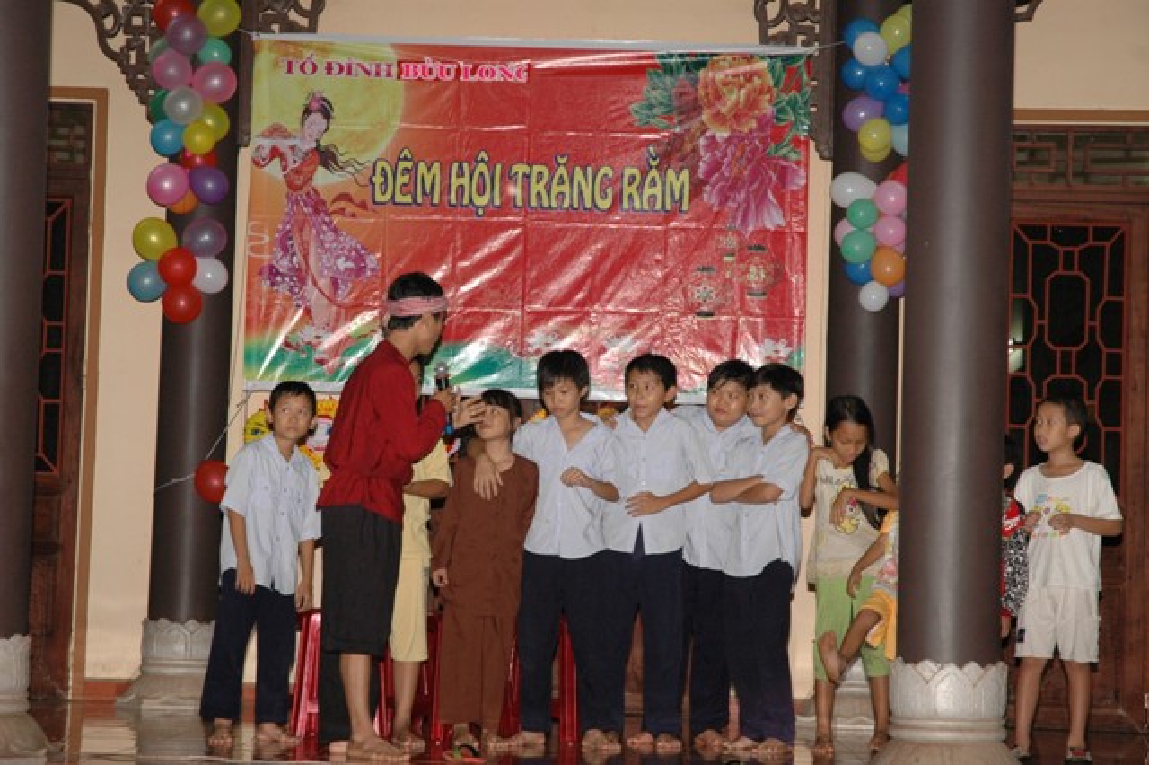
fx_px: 2967
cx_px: 574
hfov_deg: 21.9
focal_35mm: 93
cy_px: 382
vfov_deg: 14.7
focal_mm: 62
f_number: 5
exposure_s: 1/60
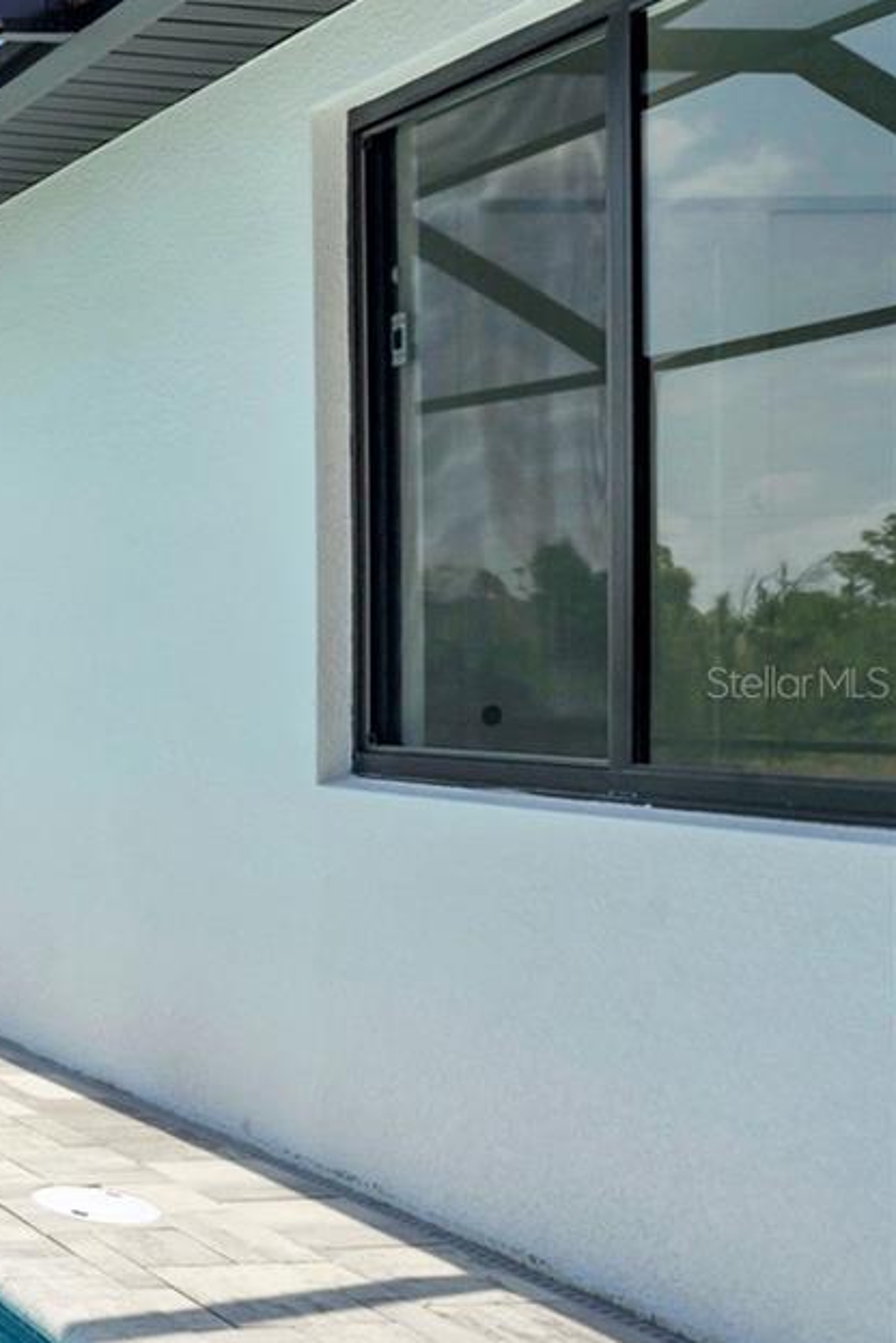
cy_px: 682
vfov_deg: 47.4
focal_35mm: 41
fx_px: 1531
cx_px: -825
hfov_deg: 20.0
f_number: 9
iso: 200
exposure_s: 1/400
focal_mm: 16
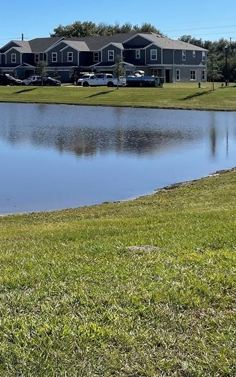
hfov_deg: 18.8
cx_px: -56
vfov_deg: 30.7
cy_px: 70
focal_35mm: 65
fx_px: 669
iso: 32
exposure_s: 1/4831
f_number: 1.6
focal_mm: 4.2
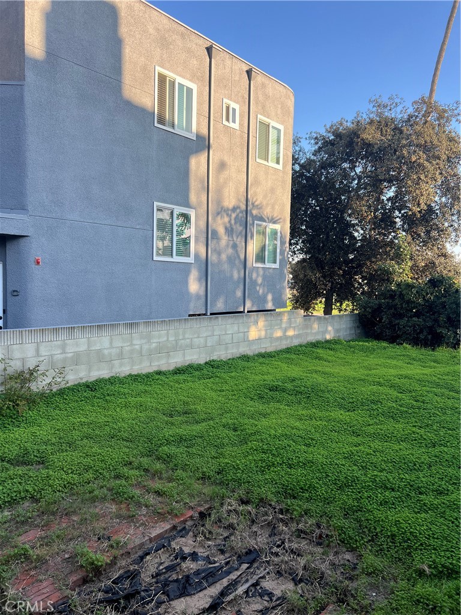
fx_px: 462
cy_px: 308
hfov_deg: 53.1
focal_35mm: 26
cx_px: 230
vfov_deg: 67.3
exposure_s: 1/696
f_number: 1.5
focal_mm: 5.7
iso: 50
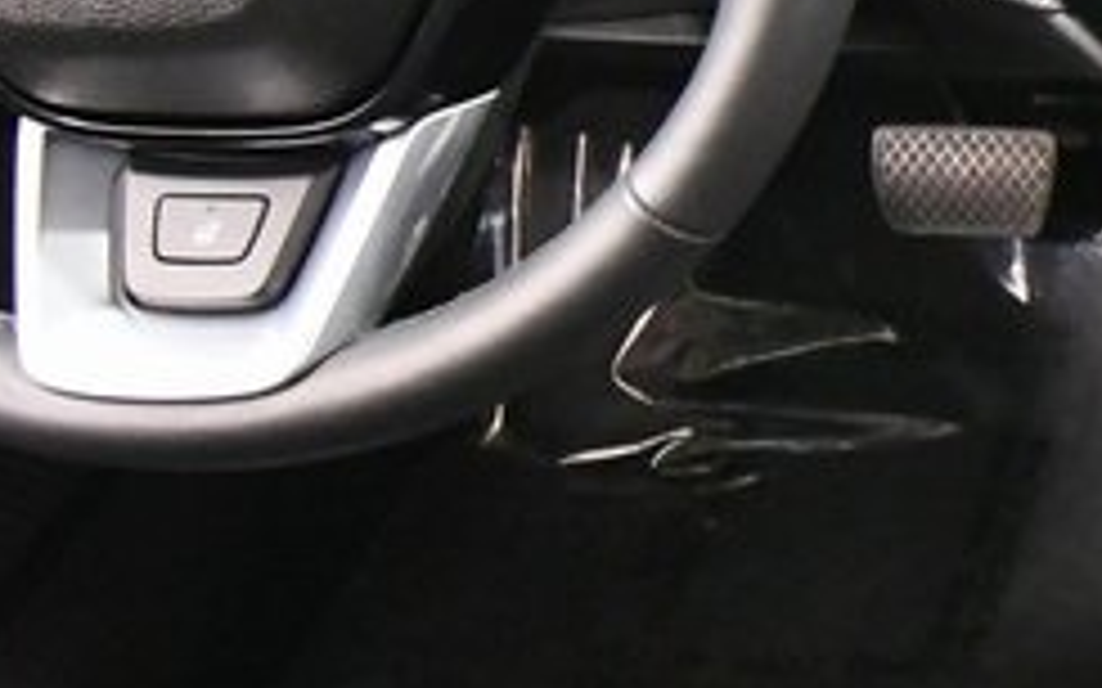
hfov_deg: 25.9
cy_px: 70
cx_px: 1538
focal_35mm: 64
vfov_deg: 19.9
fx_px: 1922
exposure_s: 1/60
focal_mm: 10
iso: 6400
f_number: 4.5
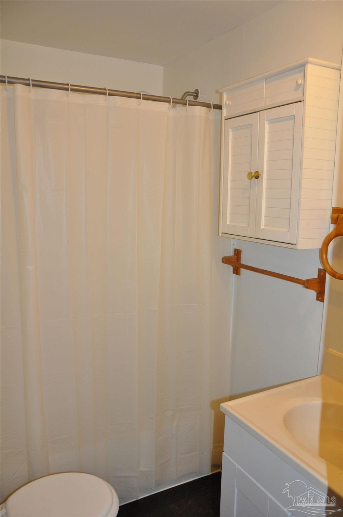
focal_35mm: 27
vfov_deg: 67.4
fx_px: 387
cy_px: 258
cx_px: 172
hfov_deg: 47.8
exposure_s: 1/60
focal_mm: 18
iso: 800
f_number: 3.5
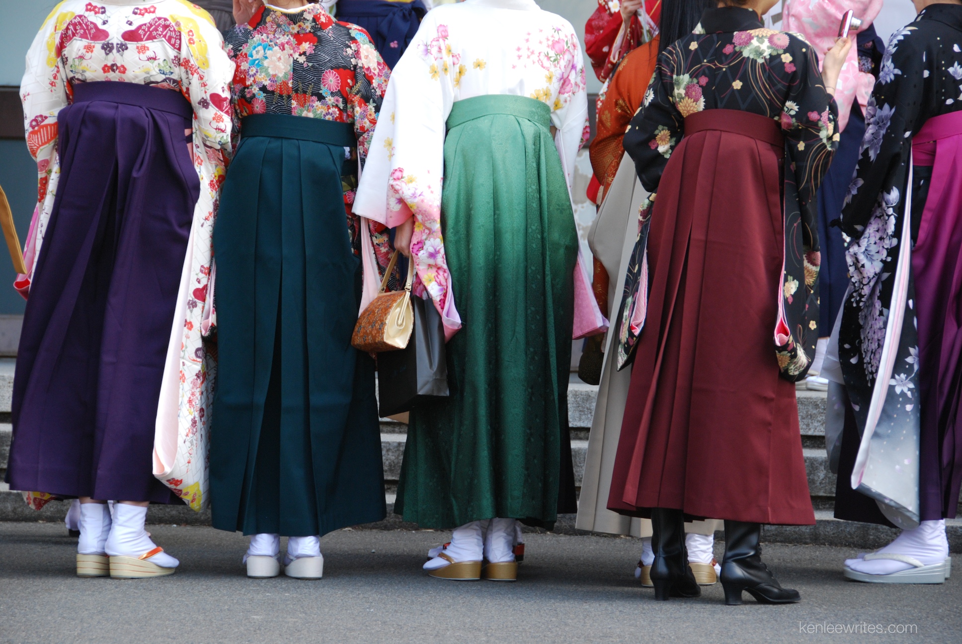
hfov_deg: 13.0
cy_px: 322
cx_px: 481
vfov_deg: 8.7
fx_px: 4214
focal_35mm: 158
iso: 400
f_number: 7.1
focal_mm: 105
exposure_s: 1/200
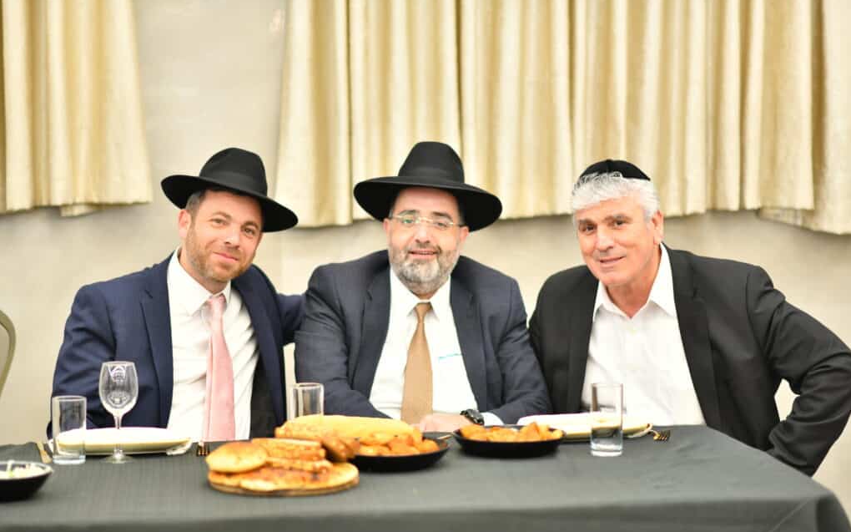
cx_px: 426
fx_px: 2017
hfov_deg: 23.8
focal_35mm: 87
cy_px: 281
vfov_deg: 15.0
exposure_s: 1/200
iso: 400
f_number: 1.8
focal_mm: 85
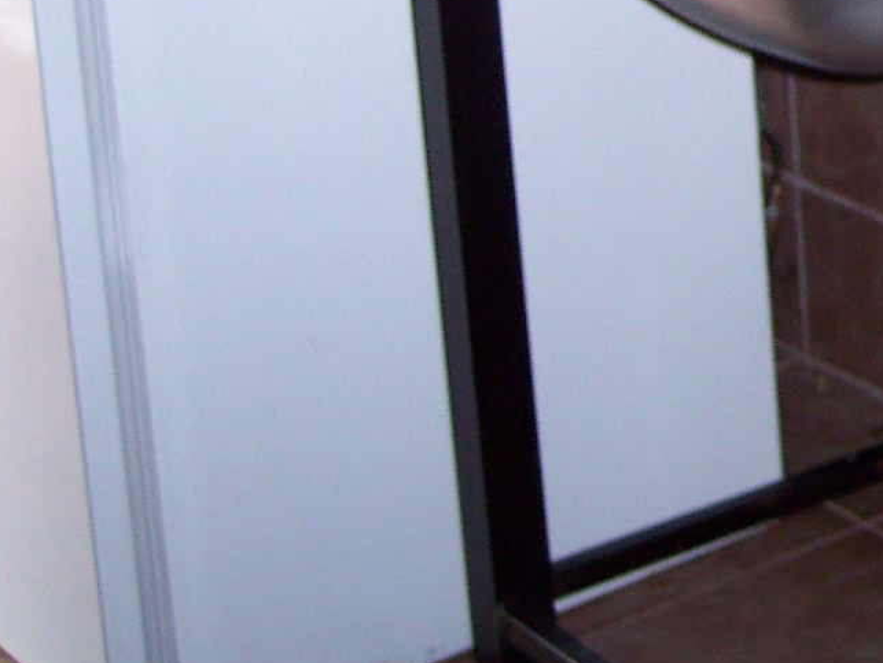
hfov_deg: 15.3
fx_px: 3063
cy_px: -369
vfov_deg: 11.8
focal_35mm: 120
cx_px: 1273
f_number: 2.8
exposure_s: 1/30
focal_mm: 8
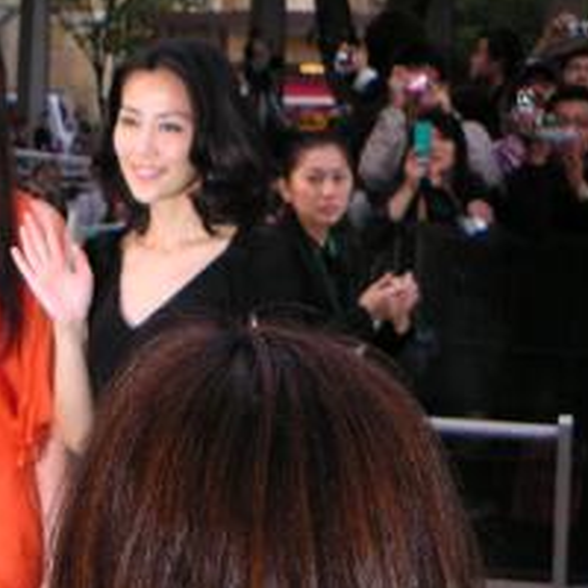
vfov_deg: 7.4
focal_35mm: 236
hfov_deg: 7.4
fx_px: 4535
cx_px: 18
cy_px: 379
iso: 200
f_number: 3.7
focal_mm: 14.4
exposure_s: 1/111
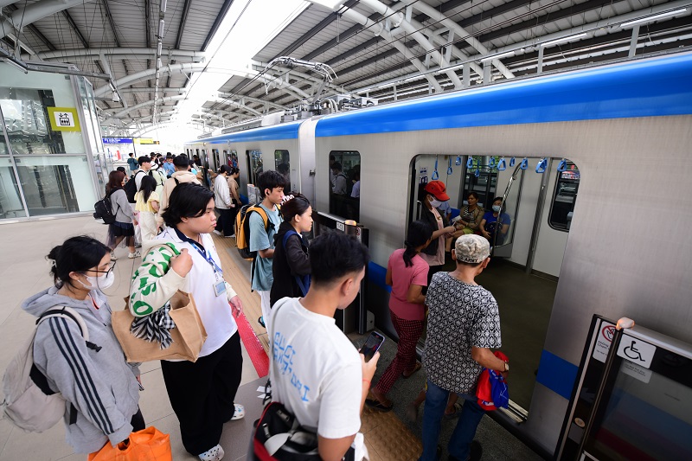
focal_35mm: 15
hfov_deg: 100.4
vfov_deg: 77.3
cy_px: 230
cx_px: 346
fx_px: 288
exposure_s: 1/160
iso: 500
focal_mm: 15
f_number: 4
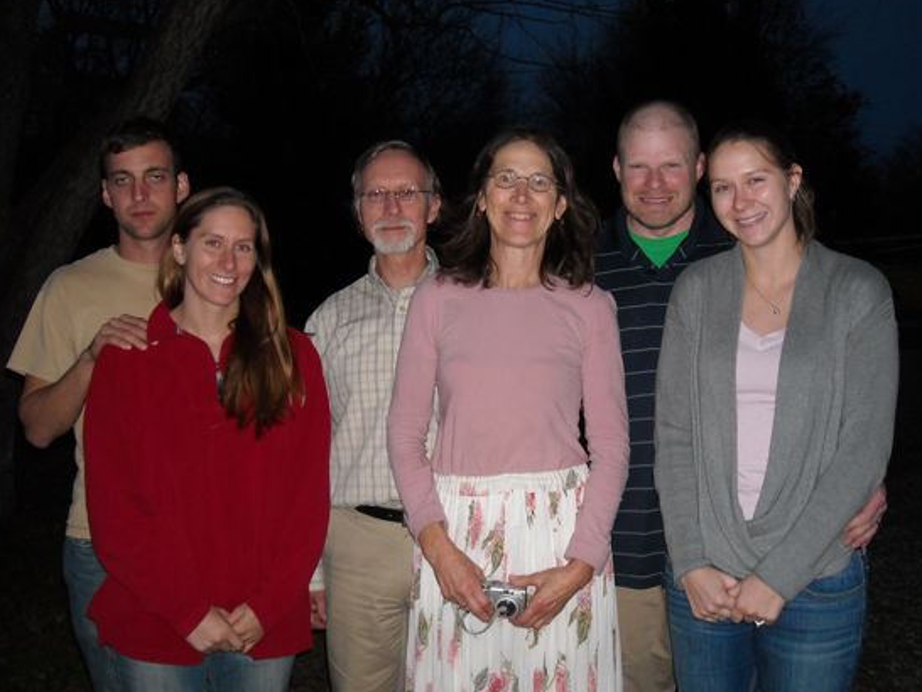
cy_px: 327
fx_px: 1093
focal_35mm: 41
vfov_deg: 35.2
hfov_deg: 45.8
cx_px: 471
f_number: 2.8
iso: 200
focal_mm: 5.7
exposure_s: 1/60
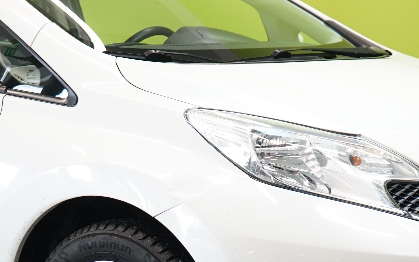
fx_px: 1587
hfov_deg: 14.9
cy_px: 194
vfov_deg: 9.4
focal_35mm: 139
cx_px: 54
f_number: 4.5
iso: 800
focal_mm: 44
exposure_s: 1/30
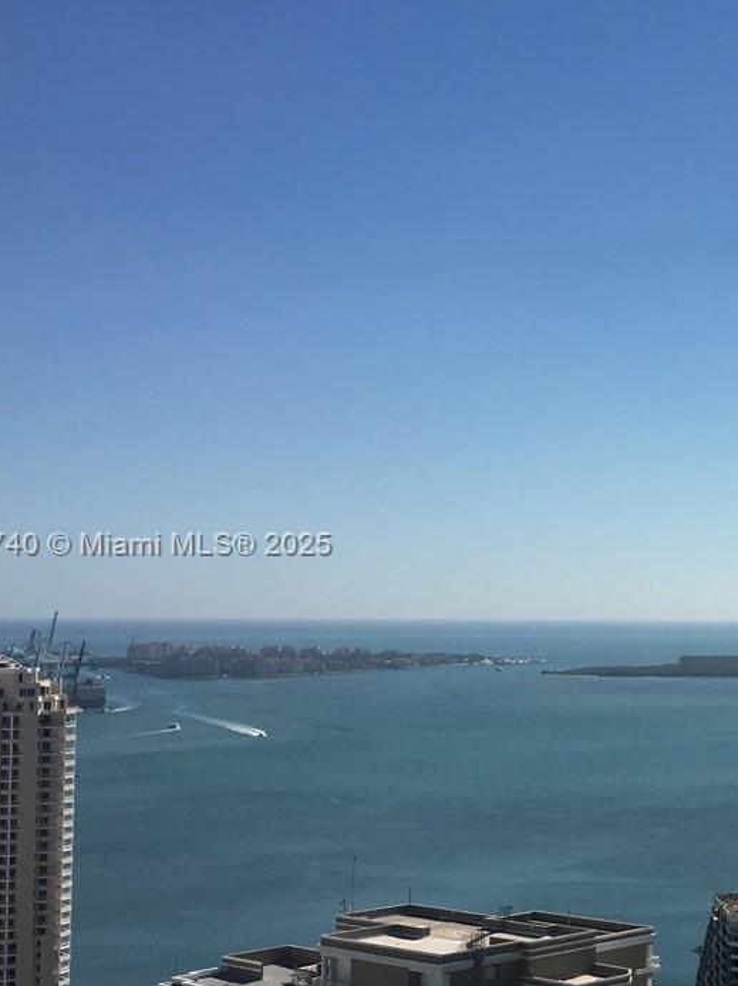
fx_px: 1906
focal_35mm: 67
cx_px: 1014
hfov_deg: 19.8
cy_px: 546
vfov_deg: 29.0
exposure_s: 1/3846
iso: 25
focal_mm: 4.15
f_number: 2.2
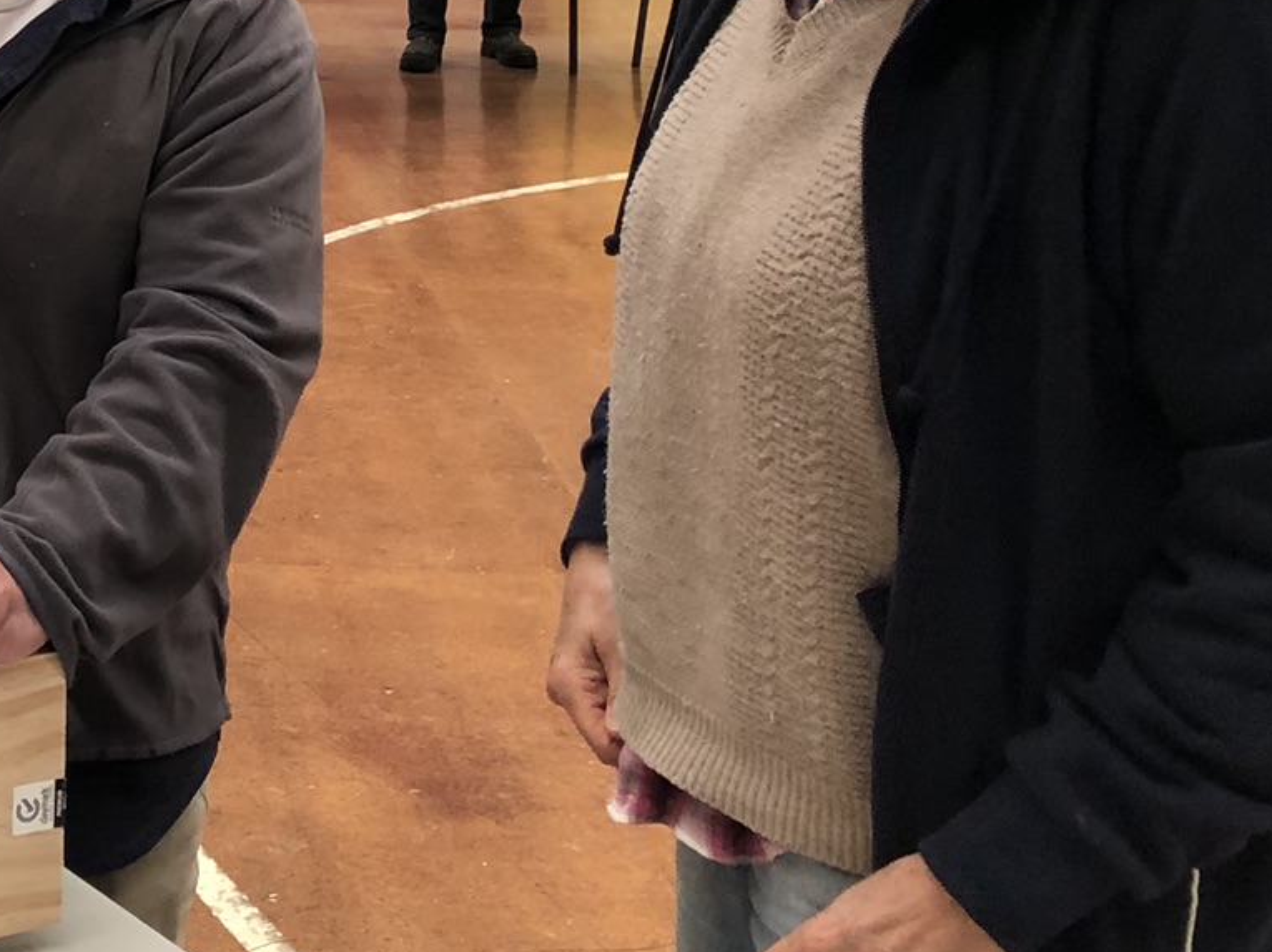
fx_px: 2755
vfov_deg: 18.8
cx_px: -422
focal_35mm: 75
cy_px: -130
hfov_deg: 22.9
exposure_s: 1/25
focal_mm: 3.99
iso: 40
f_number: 1.8
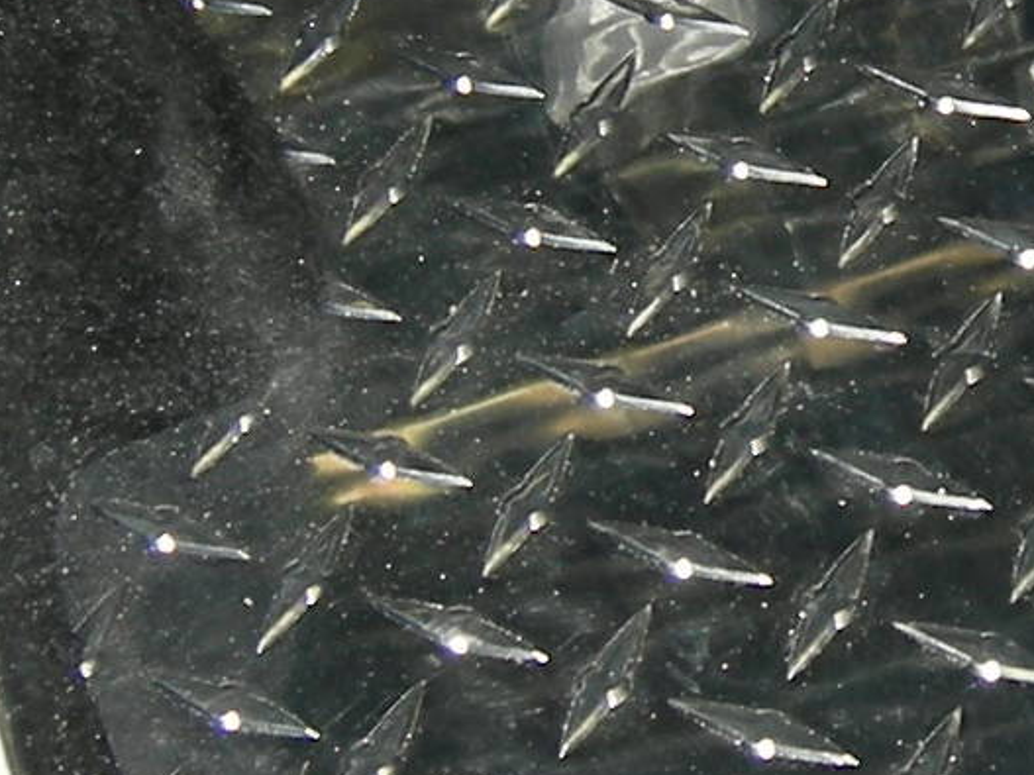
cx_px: 1152
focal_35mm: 164
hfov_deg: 11.9
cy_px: 41
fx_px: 4898
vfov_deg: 9.0
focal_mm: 7.5
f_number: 2.7
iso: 64
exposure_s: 1/60.1
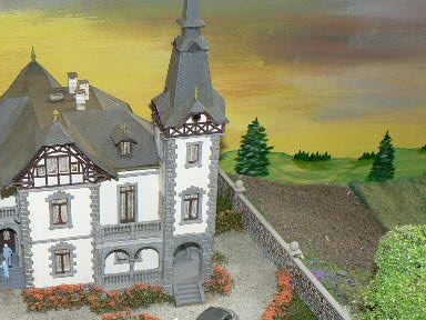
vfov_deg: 24.2
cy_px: 240
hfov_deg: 31.7
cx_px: 115
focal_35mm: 60
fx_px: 738
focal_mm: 6
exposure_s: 1/60
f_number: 2.8
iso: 80
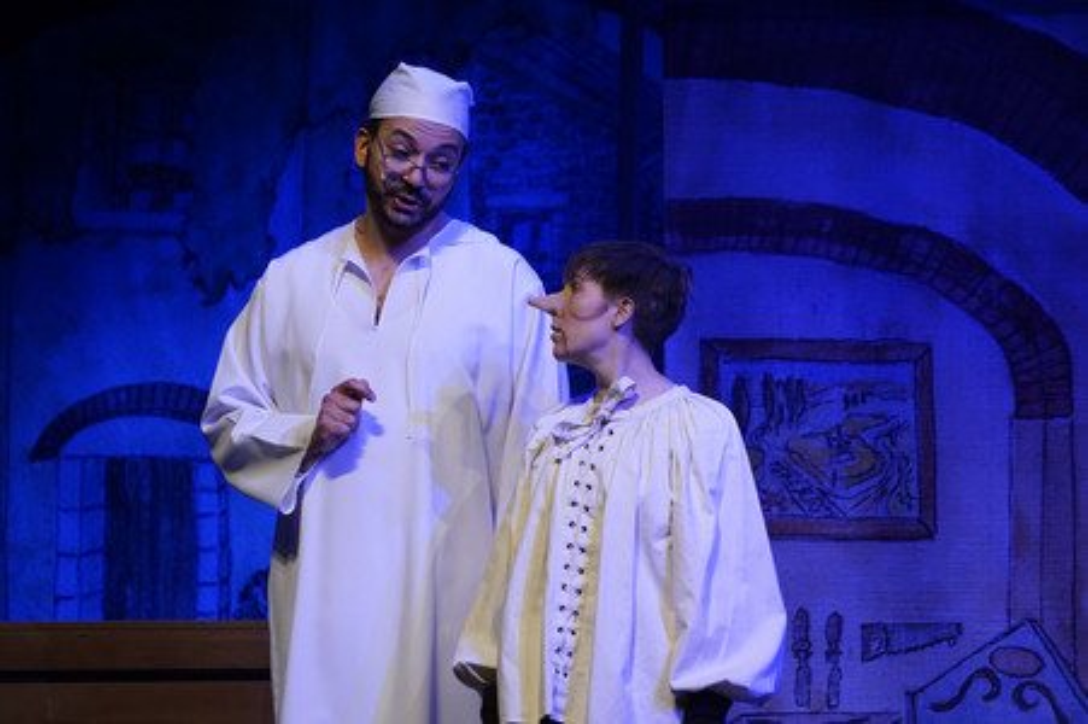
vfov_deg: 6.9
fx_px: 6040
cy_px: 362
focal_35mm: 200
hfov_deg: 10.3
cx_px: 544
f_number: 6.3
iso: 3200
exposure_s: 1/125
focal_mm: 200
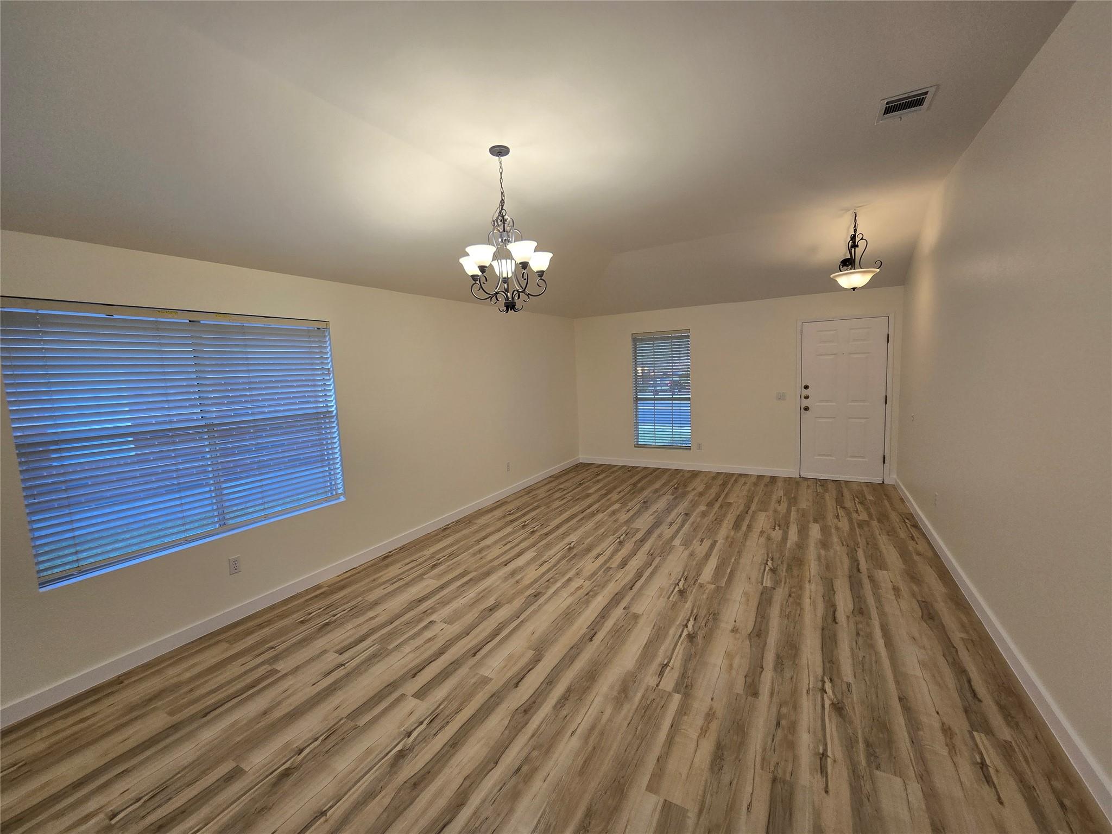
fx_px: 418
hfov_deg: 106.2
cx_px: 556
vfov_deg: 89.9
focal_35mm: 13
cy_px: 417
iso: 100
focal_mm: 2.2
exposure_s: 1/60
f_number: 2.2
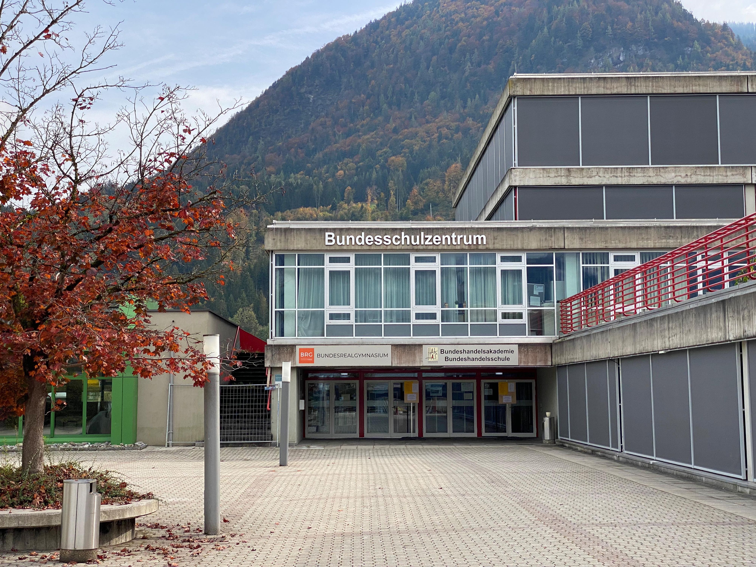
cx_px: 378
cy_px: 284
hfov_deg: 36.8
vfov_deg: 28.0
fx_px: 1136
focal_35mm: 52
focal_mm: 6
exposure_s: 1/1199
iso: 20
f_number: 2
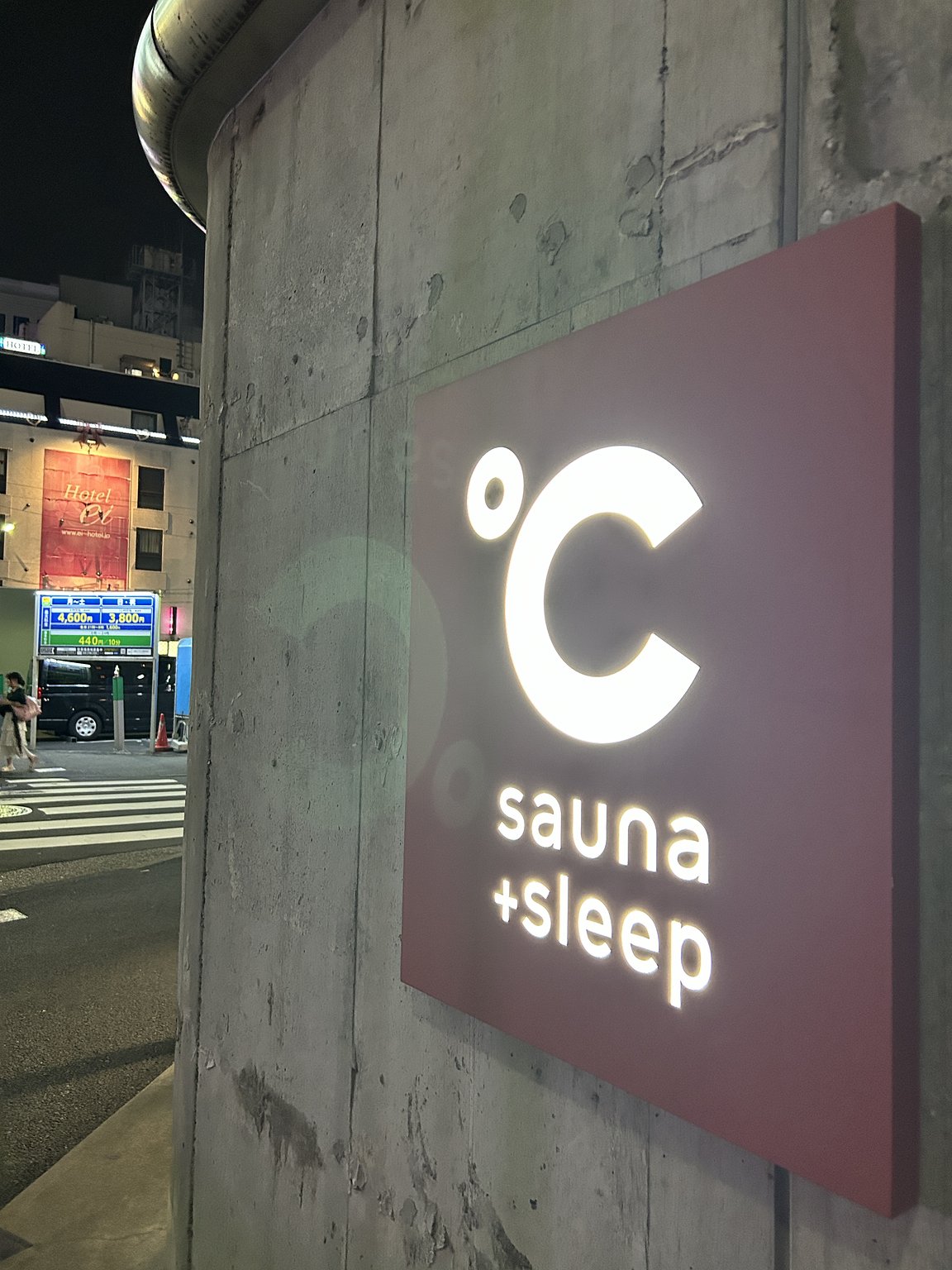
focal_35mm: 26
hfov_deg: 53.1
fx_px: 953
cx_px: 476
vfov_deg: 67.3
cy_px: 635
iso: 500
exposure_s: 1/50
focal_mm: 5.7
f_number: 1.5
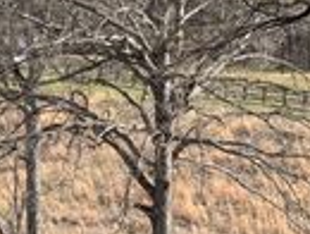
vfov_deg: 4.5
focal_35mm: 331
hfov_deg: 5.9
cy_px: 94
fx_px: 2970
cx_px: -116
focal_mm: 16.89
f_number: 2.8
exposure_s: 1/638
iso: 50
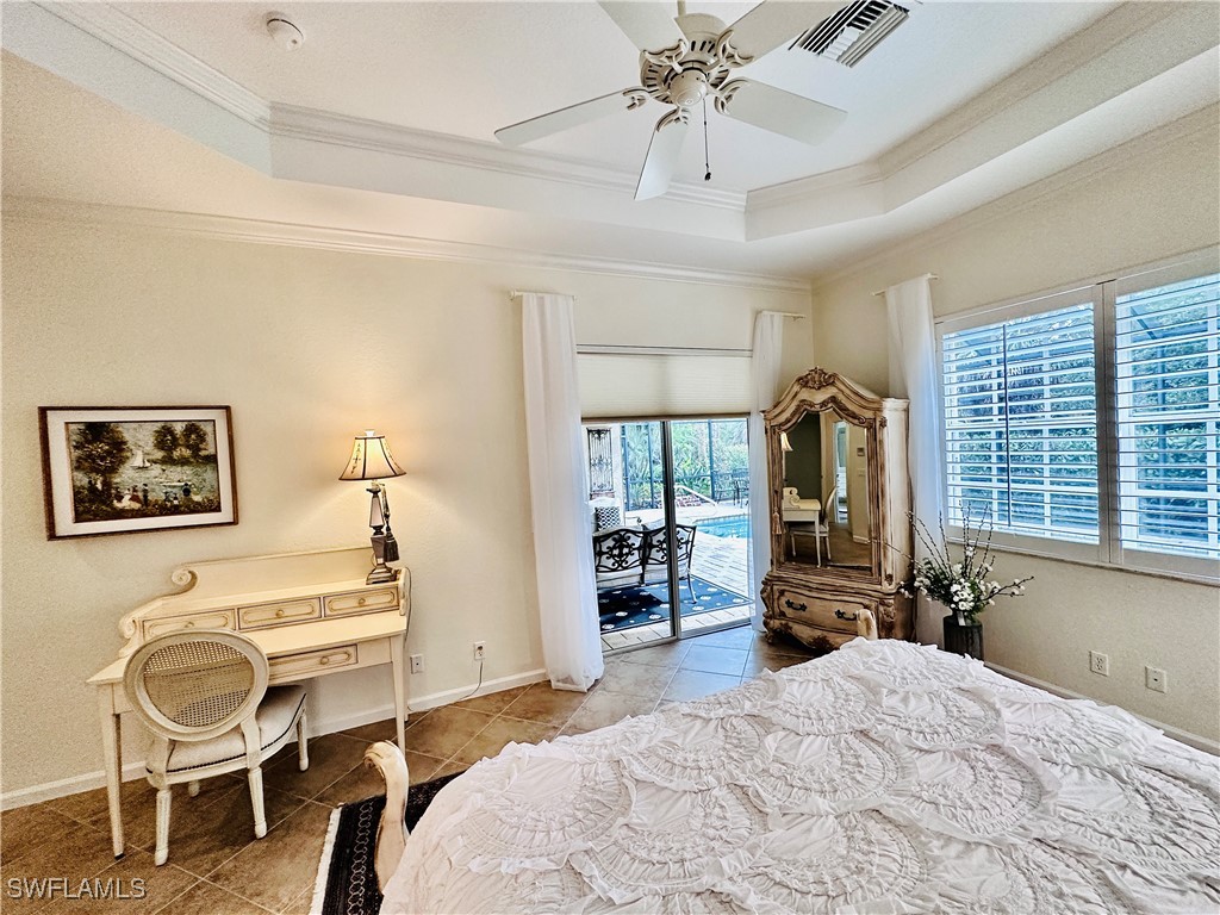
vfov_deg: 85.7
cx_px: 610
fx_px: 493
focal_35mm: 14
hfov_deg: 102.1
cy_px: 458
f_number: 2.2
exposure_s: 1/120
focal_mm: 2.22
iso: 250
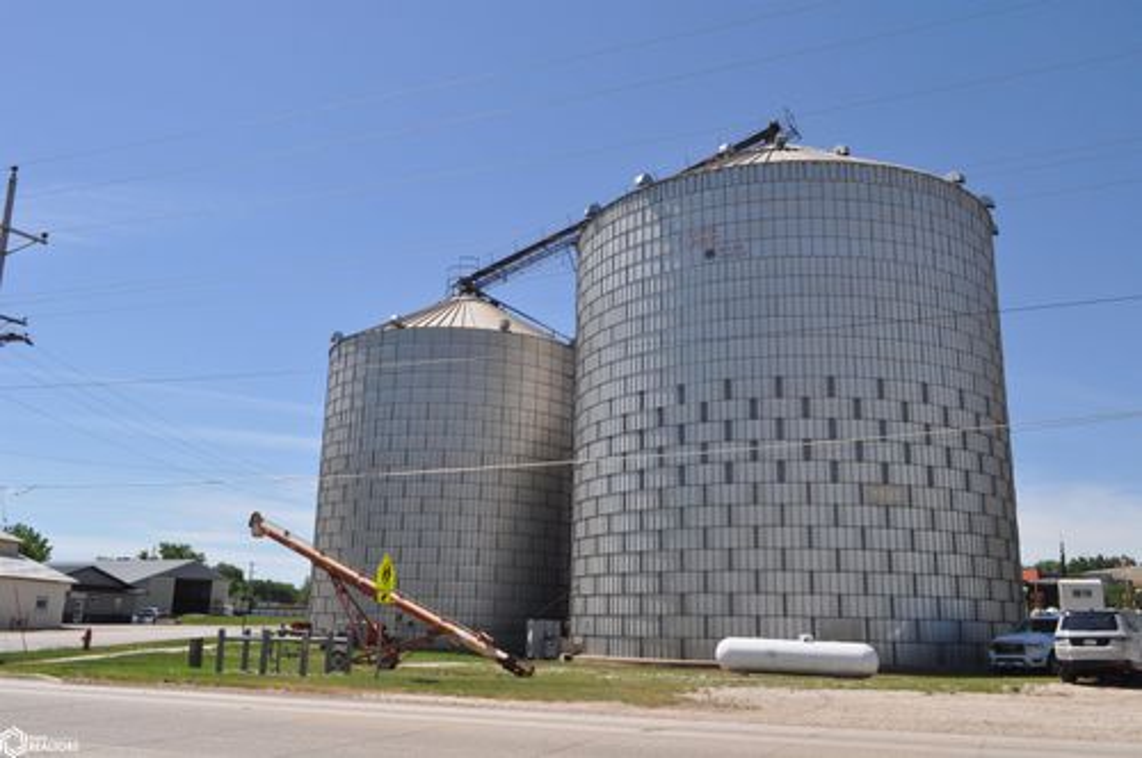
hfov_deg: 62.0
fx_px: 950
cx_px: 571
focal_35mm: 30
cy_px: 379
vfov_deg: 43.5
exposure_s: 1/400
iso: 200
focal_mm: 20
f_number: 10
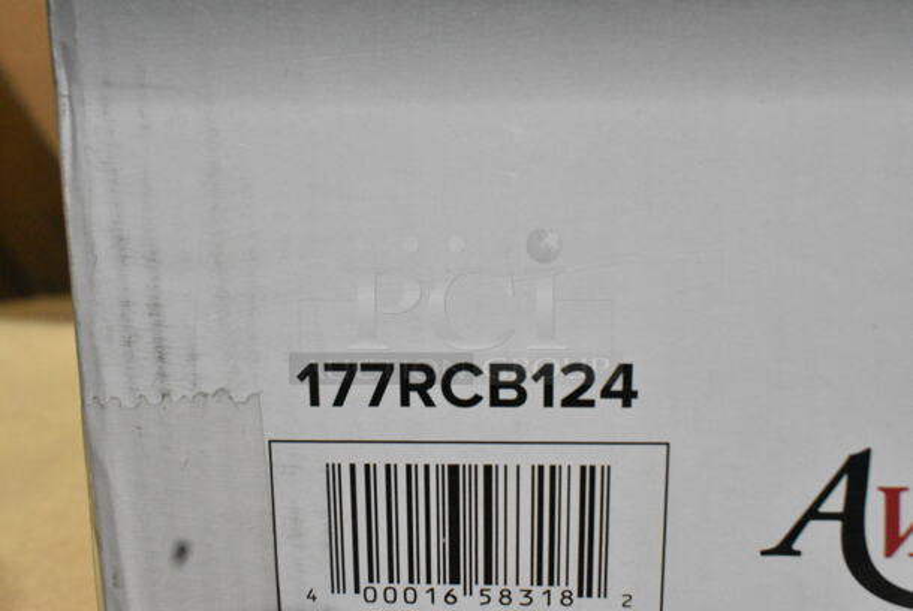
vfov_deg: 38.4
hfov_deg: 55.1
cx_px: 456
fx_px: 876
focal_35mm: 34
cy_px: 306
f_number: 10
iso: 6400
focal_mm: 23
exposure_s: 1/400
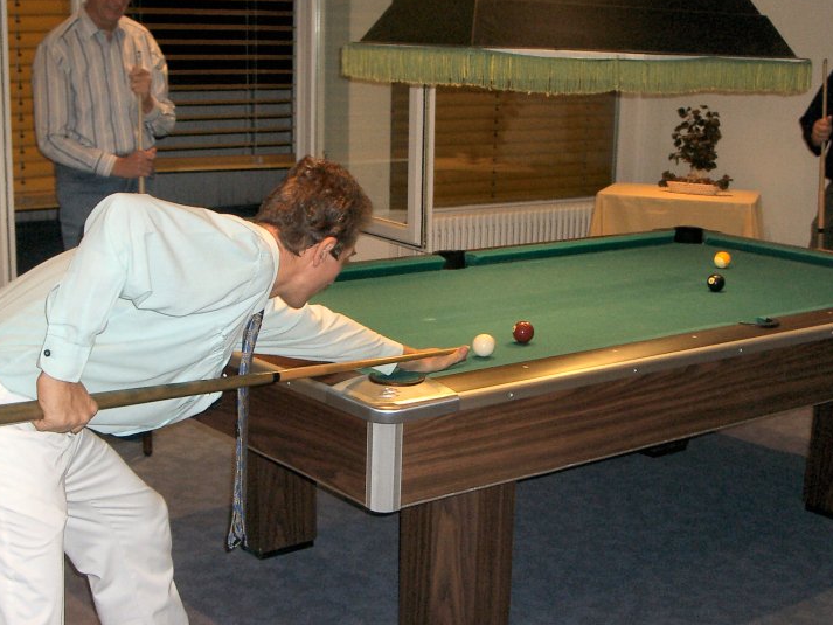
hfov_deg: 34.9
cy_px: 340
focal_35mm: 55
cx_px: 418
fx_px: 1324
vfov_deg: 26.6
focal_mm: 8.2
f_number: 3.1
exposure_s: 1/40
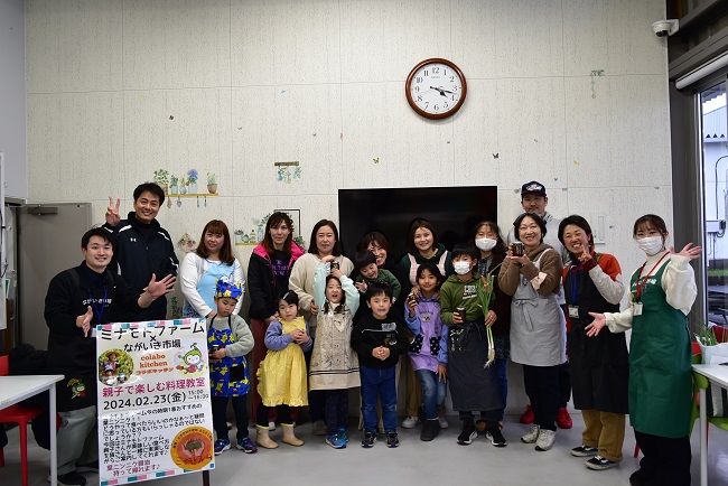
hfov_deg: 61.9
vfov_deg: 43.6
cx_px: 364
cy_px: 243
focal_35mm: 30
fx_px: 607
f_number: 4.5
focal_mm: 20
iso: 400
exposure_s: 1/80
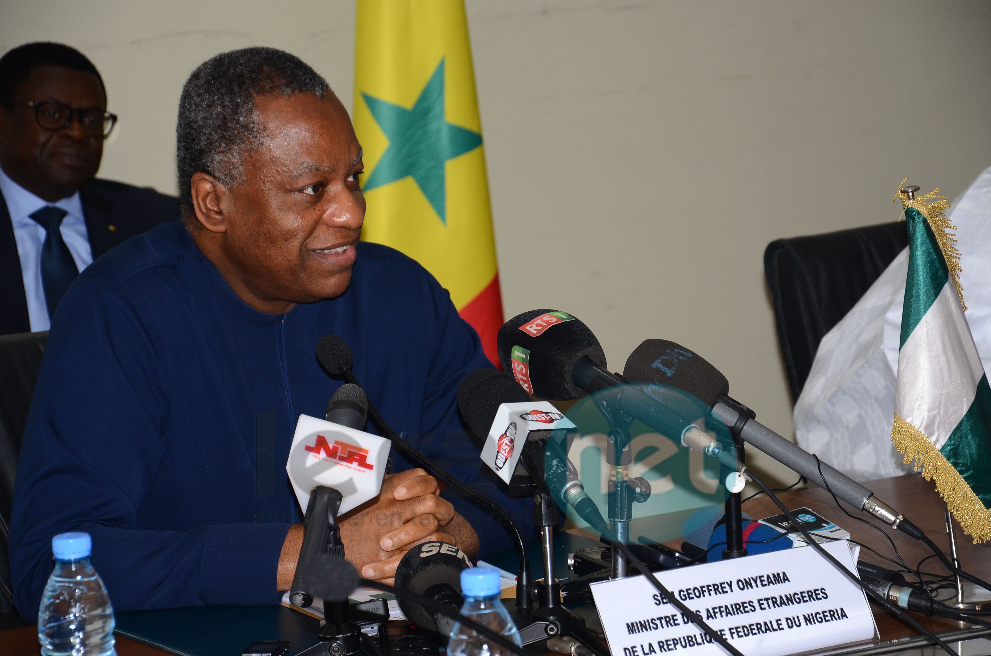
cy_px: 328
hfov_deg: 15.2
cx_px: 496
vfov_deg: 10.1
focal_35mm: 135
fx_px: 3709
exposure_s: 1/100
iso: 500
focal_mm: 90
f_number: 5.6
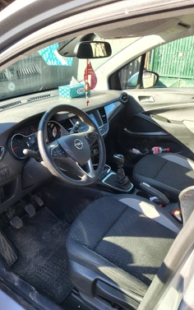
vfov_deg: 68.4
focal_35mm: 27
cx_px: 95
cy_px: 157
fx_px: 228
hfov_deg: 46.1
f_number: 1.8
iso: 110
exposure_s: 1/111
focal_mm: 5.56
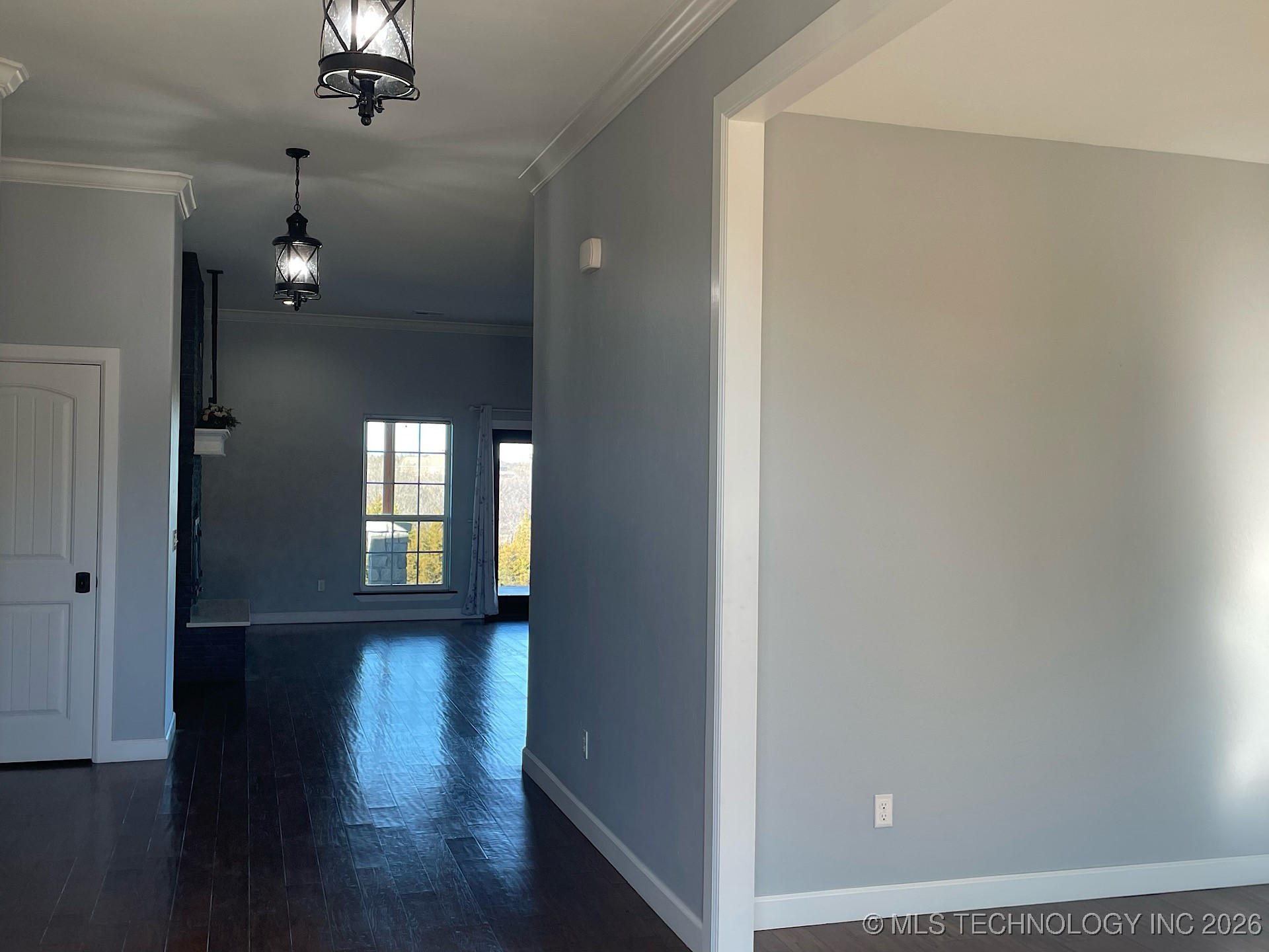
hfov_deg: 67.3
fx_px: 953
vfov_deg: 53.1
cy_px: 476
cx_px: 634
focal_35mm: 26
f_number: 1.6
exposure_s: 1/120
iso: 32
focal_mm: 4.2
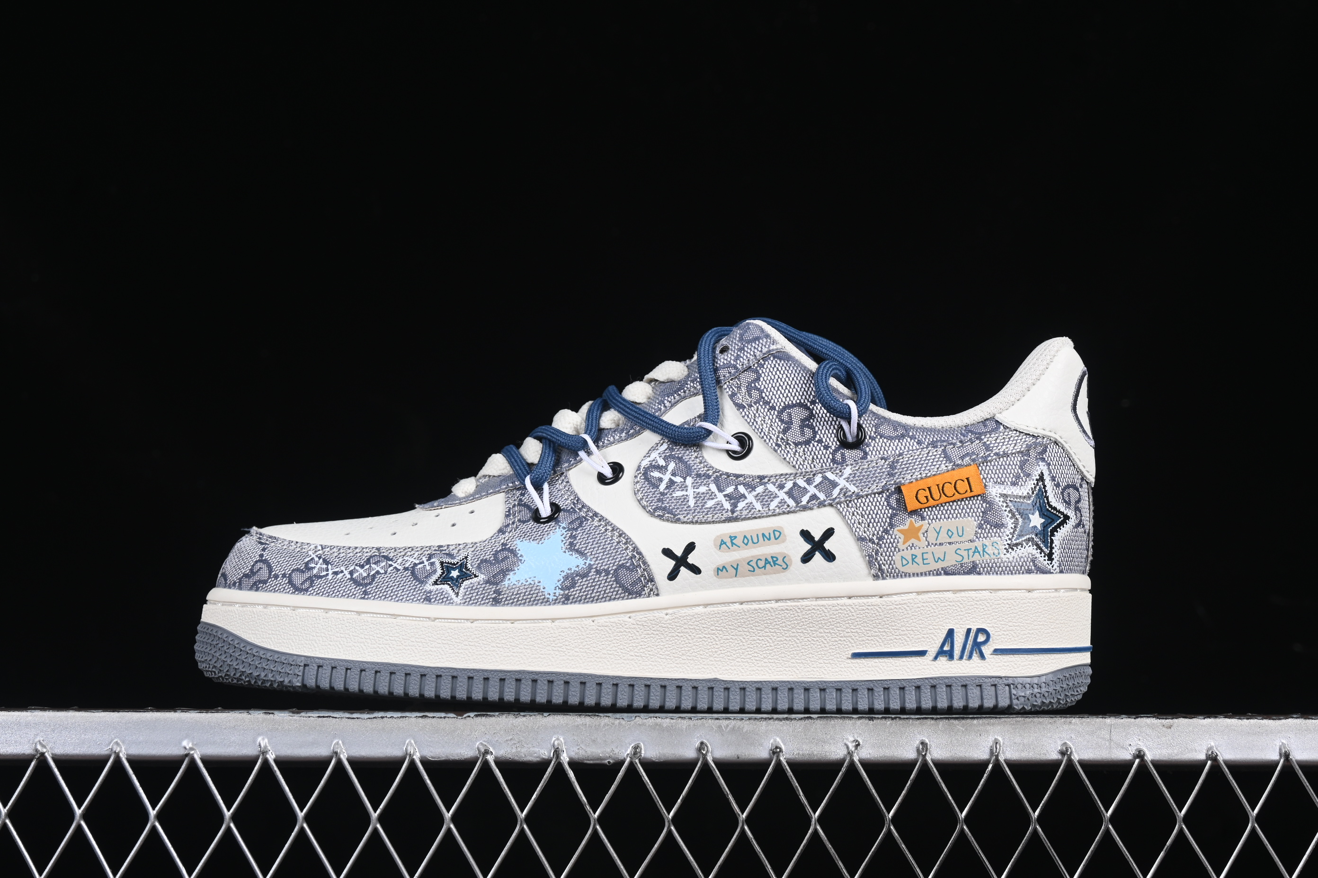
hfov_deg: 27.0
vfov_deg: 18.2
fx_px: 2746
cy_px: 439
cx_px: 659
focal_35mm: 75
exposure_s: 1/80
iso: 160
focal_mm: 50
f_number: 8
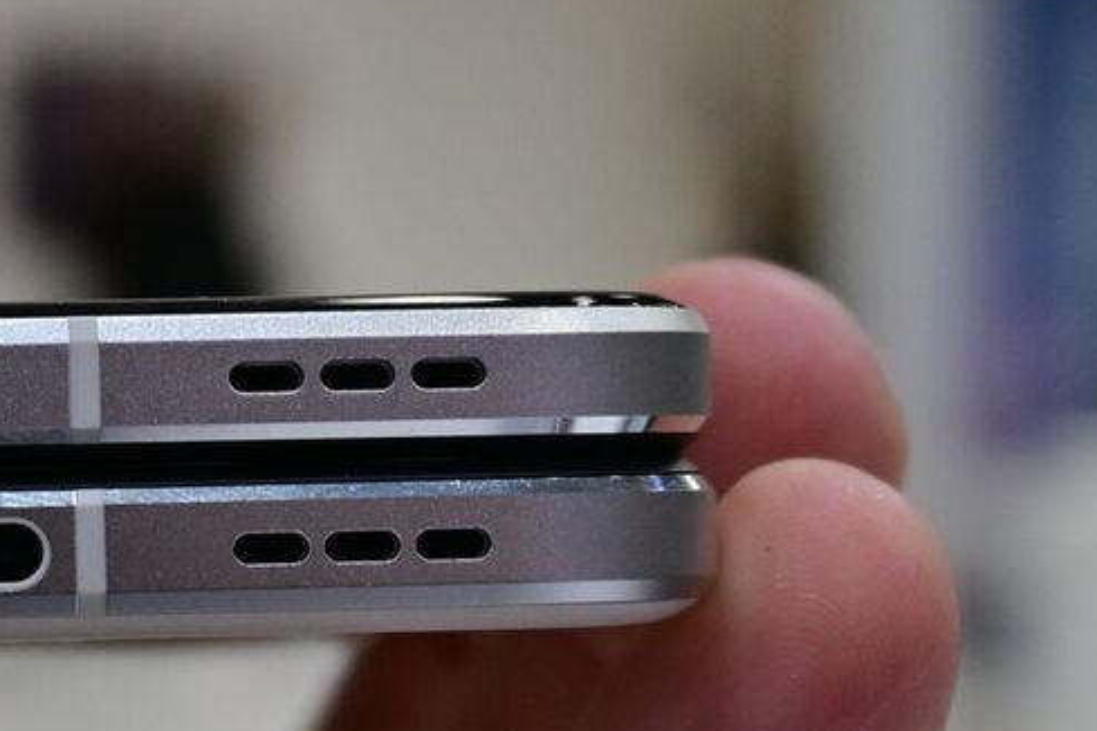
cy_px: 549
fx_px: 4752
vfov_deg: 8.8
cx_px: -20
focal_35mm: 156
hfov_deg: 13.0
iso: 400
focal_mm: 26.5
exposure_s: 1/400
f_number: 4.5
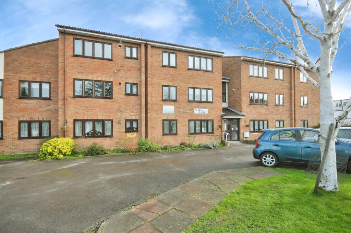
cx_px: 176
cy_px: 116
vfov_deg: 77.2
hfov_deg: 100.5
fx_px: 146
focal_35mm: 15
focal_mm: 10
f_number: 8
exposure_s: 1/250
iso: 500
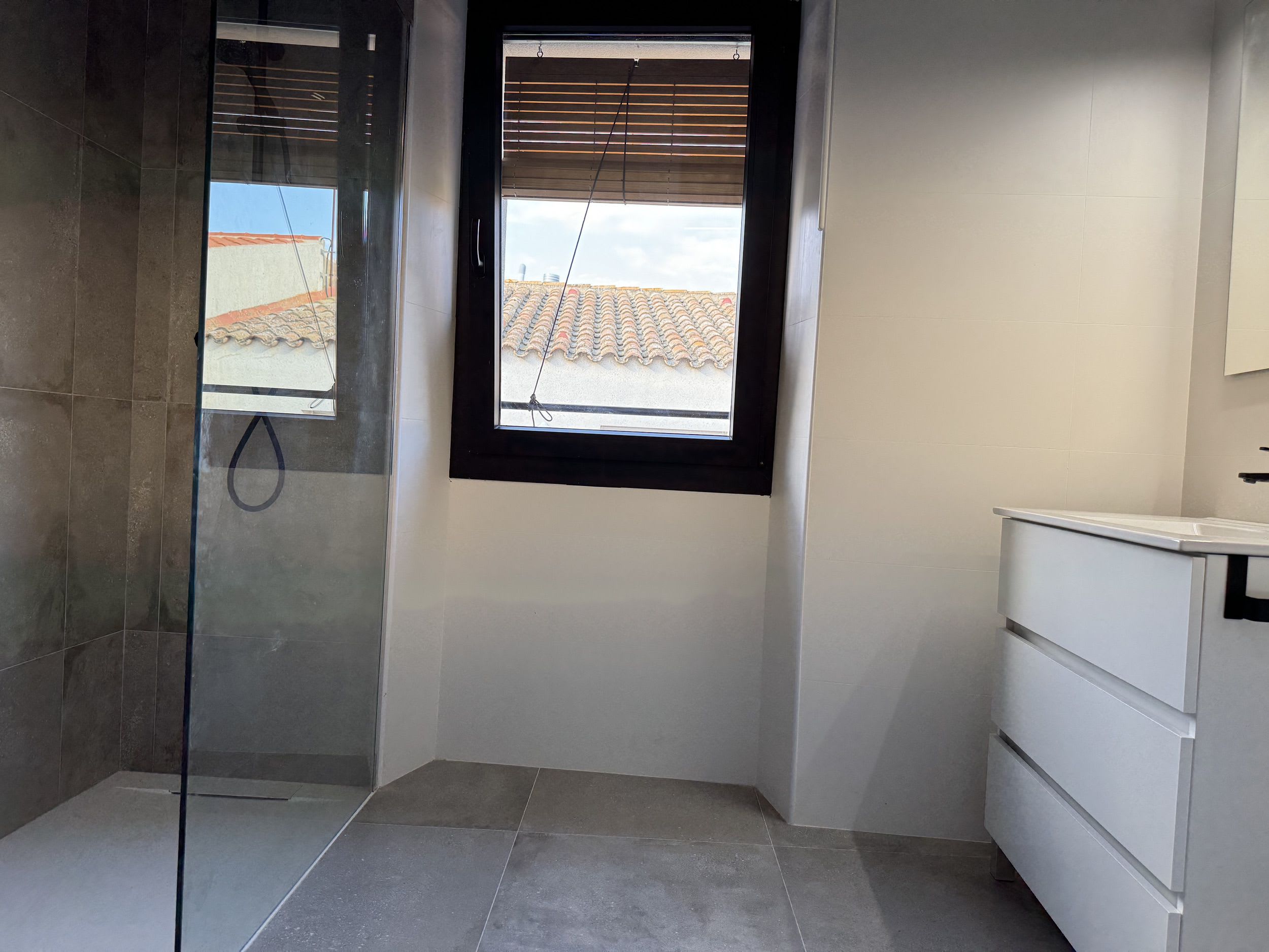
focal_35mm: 24
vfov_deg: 56.8
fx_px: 880
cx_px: 634
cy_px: 476
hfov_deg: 71.6
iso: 100
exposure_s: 1/100
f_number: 1.8
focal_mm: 6.8
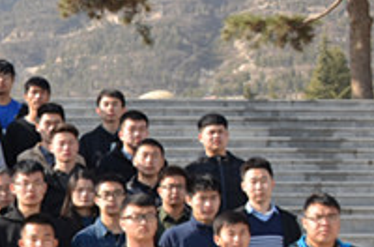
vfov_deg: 11.8
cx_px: -243
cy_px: 141
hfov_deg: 15.9
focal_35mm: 115
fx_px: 1191
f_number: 5.6
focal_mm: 20
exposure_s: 1/250
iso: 100
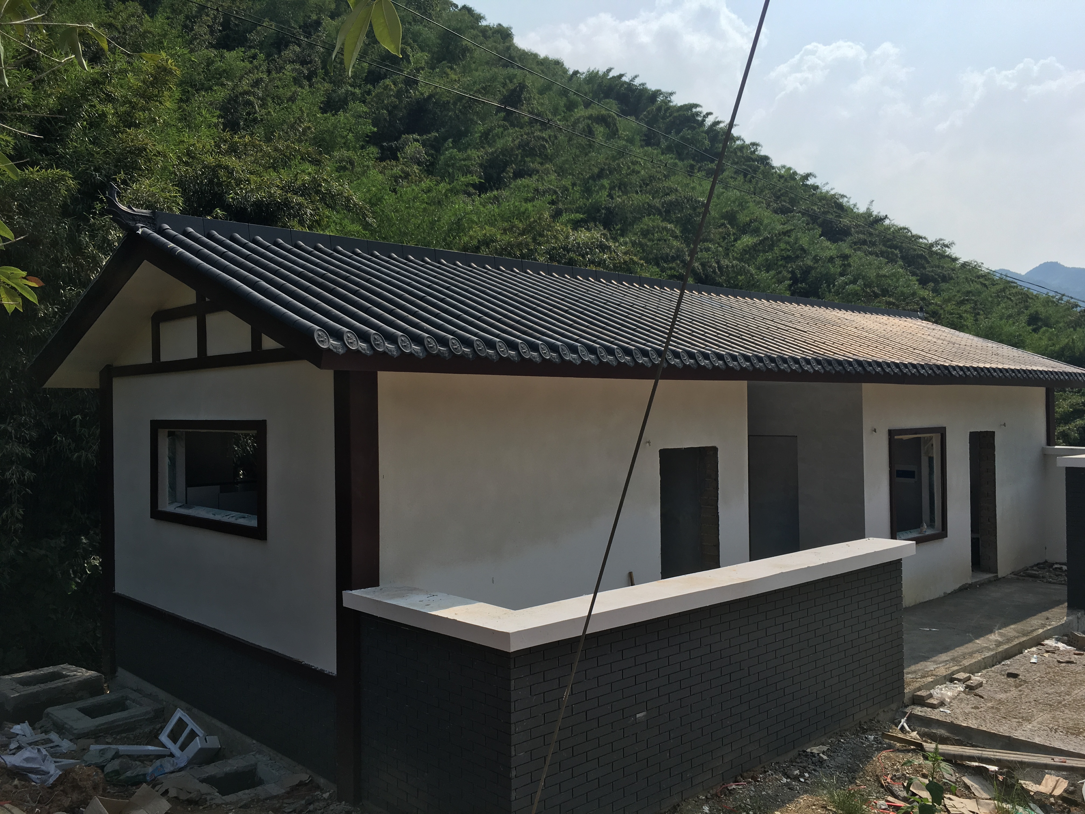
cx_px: 542
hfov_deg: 61.7
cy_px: 407
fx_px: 909
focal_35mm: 29
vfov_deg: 48.2
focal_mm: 4.15
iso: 25
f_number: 2.2
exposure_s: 1/2198
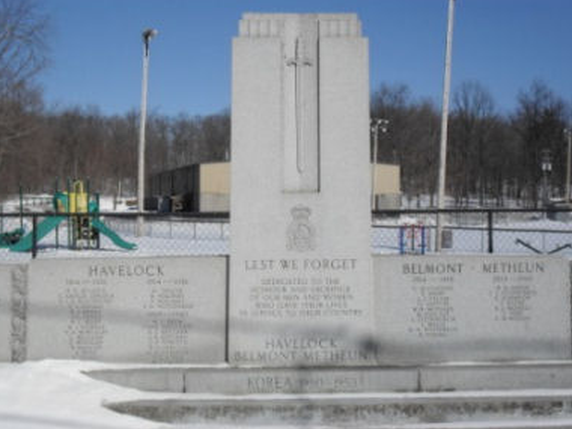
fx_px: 991
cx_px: 297
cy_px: 221
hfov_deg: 32.2
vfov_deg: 24.4
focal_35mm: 60
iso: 100
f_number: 10.9
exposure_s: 1/350
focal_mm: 10.1
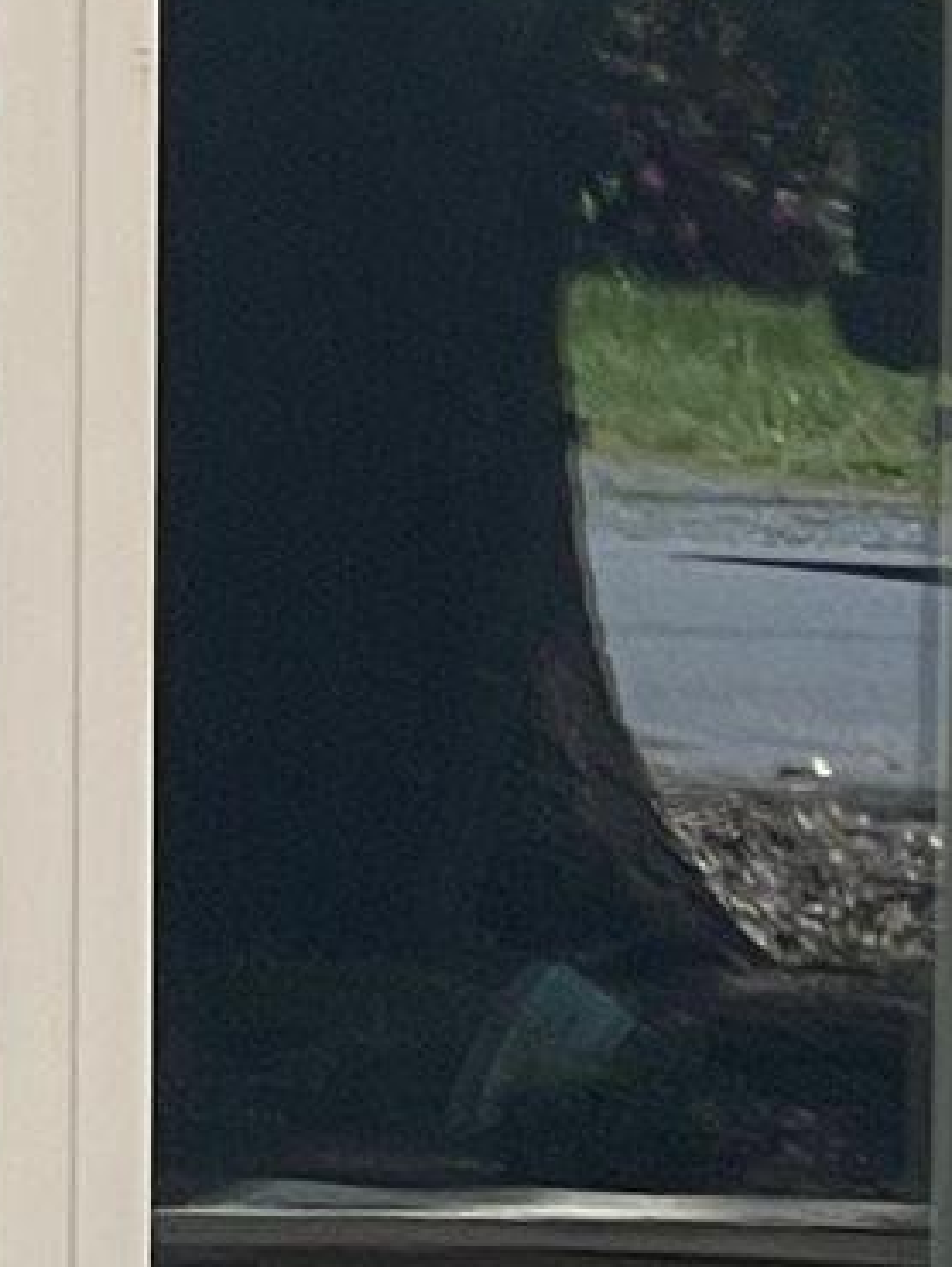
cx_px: 336
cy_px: -322
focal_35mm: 398
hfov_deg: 3.7
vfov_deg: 5.0
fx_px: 14577
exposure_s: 1/386
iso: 20
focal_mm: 7.5
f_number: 2.2
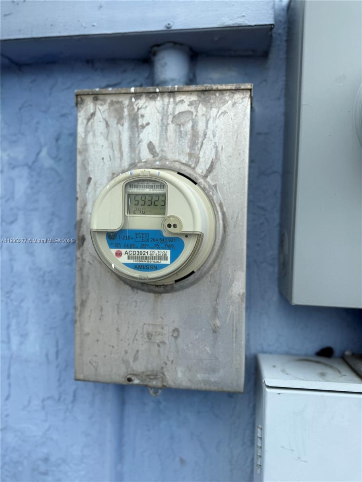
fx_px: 335
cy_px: 241
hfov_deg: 56.8
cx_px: 181
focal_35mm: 24
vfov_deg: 71.6
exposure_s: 1/1060
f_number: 1.78
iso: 80
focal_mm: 6.76
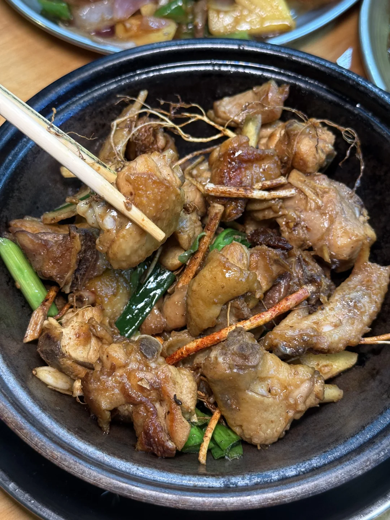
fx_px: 721
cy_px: 260
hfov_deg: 30.3
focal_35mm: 48
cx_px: 195
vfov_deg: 39.7
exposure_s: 1/60
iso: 160
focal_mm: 6.76
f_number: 1.78
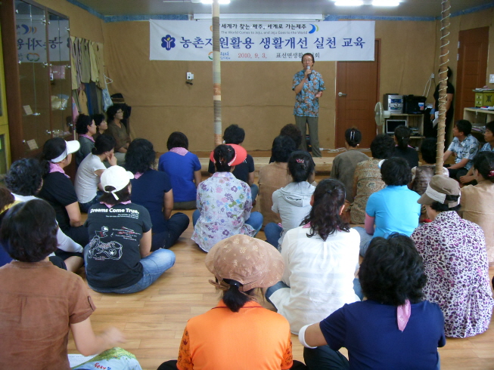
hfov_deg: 47.9
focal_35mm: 39
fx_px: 557
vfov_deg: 36.8
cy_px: 185
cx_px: 247
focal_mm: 6.6
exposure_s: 1/20
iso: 200
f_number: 3.5
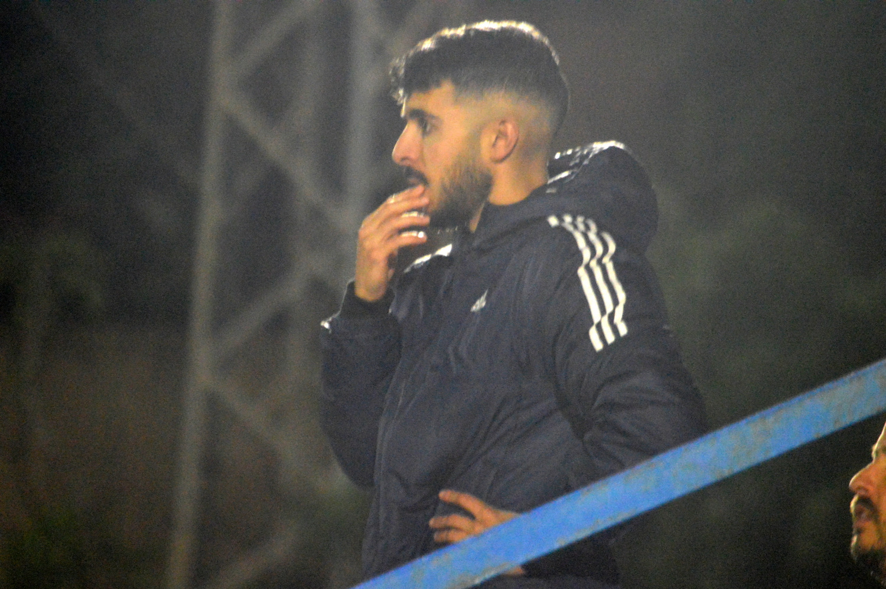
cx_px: 443
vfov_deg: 3.1
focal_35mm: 450
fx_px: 11067
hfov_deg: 4.6
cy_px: 294
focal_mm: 300
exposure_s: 1/80
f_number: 8
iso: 6400
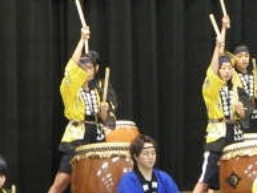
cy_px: 75
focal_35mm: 458
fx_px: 3402
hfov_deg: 4.3
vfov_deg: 3.3
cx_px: 136
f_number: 4.5
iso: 1000
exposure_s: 1/40
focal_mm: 31.67
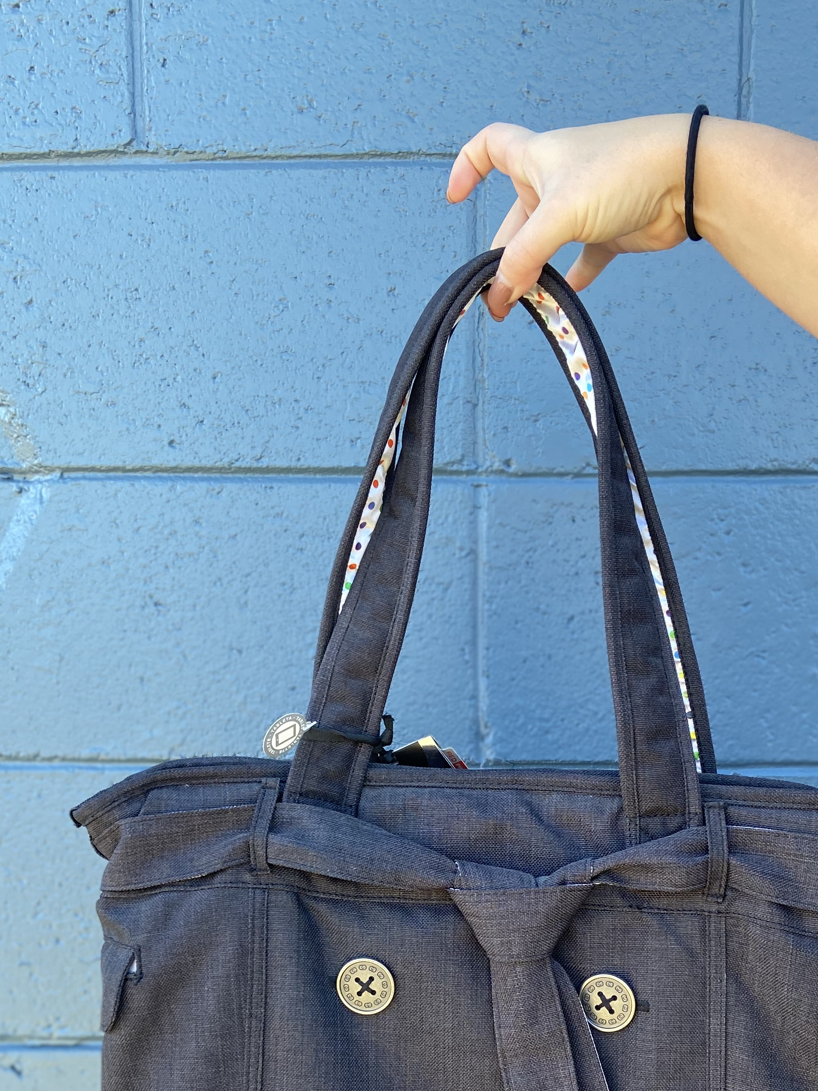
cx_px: 462
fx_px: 1418
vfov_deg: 40.1
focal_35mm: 45
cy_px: 895
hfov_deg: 32.1
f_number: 1.8
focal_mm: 4.25
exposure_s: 1/122
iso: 32
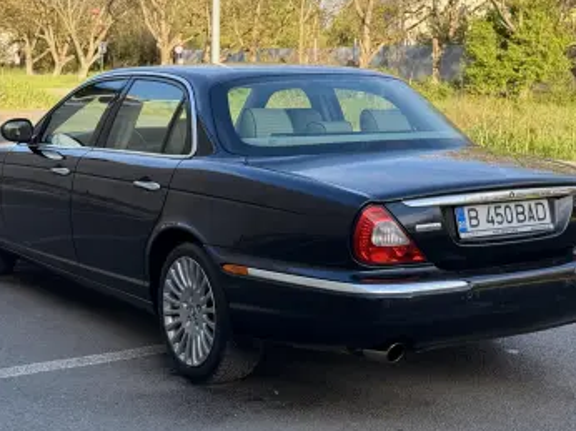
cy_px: 220
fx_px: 831
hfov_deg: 38.2
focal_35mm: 50
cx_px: 293
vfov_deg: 29.1
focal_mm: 6.76
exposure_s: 1/1055
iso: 80
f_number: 1.78
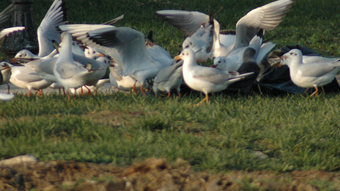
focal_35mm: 774
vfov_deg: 1.6
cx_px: 213
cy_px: 63
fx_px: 6979
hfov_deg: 2.8
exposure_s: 1/2000
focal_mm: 300
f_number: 5.6
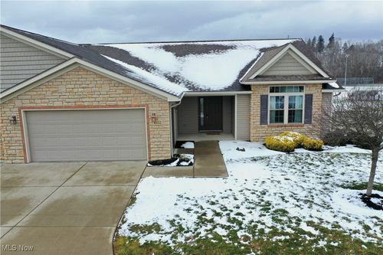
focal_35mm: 28
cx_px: 192
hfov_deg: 65.5
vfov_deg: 46.4
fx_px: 298
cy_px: 128
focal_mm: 10.26
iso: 100
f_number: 5
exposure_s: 1/244
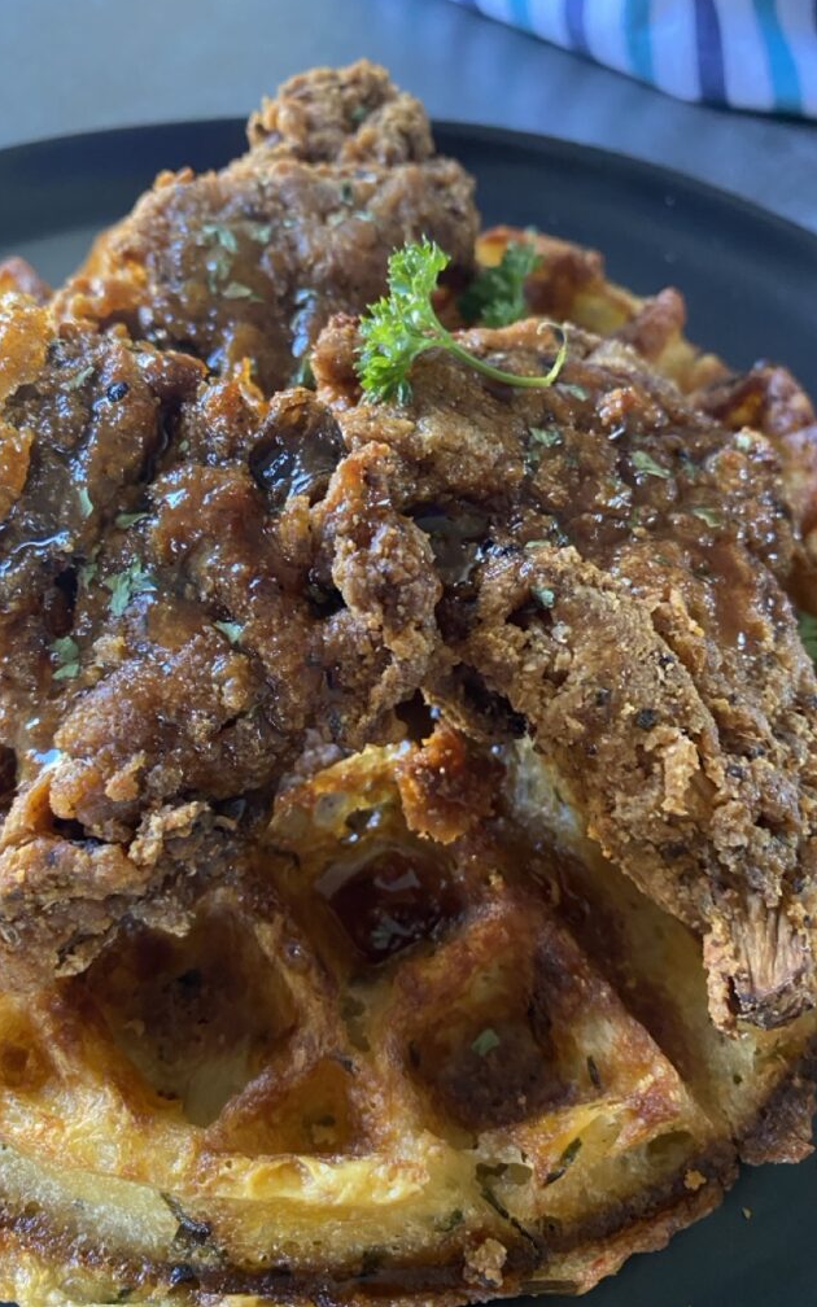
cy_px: 646
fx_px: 998
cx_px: 362
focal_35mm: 28
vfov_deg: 66.5
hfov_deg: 44.5
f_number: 1.8
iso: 500
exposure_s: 1/54
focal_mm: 4.25
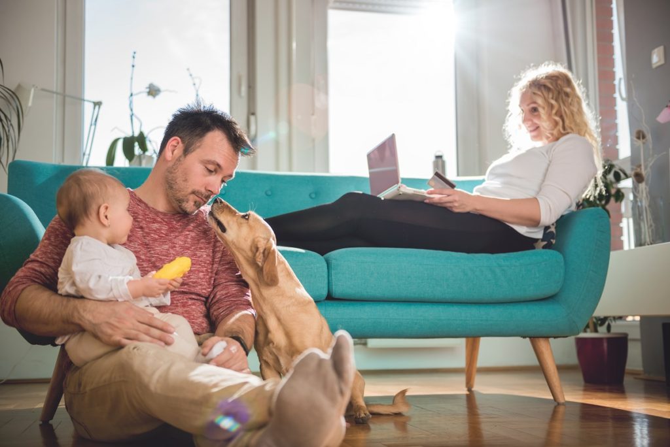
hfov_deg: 41.1
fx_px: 894
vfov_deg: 28.1
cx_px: 335
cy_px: 224
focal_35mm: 48
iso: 200
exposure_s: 1/250
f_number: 2.8
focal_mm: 48
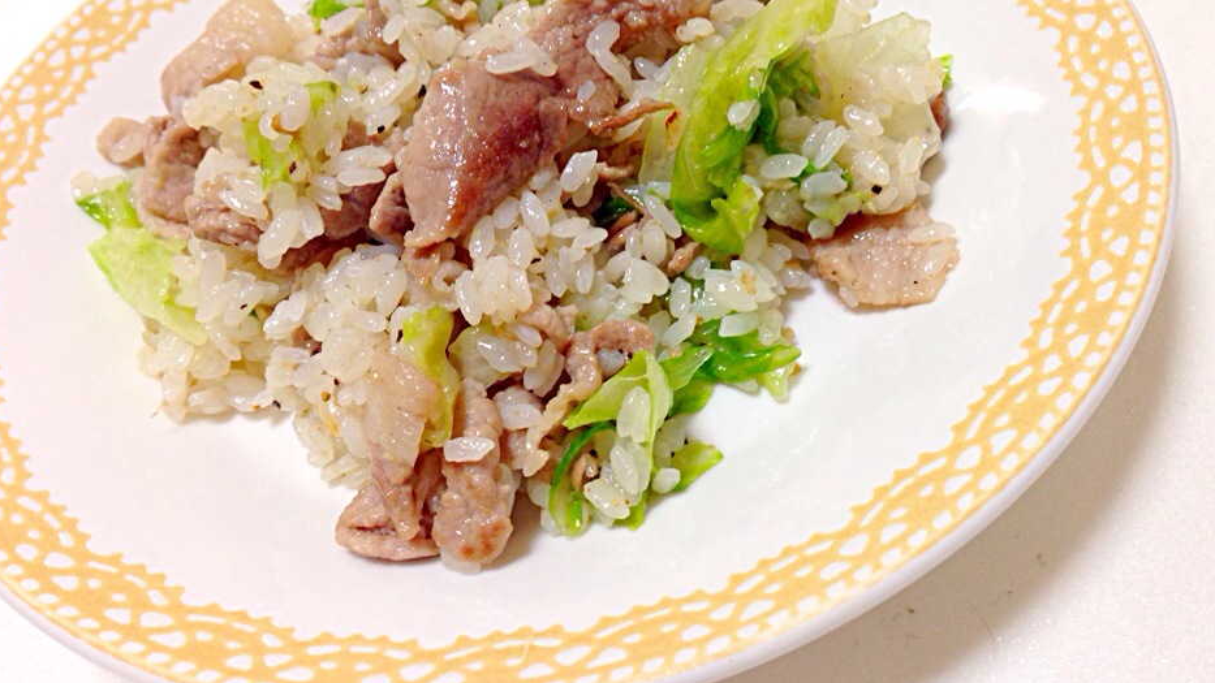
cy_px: 302
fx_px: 1192
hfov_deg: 54.0
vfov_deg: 32.0
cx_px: 612
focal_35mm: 37
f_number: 2.4
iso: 64
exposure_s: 1/20
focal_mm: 4.12
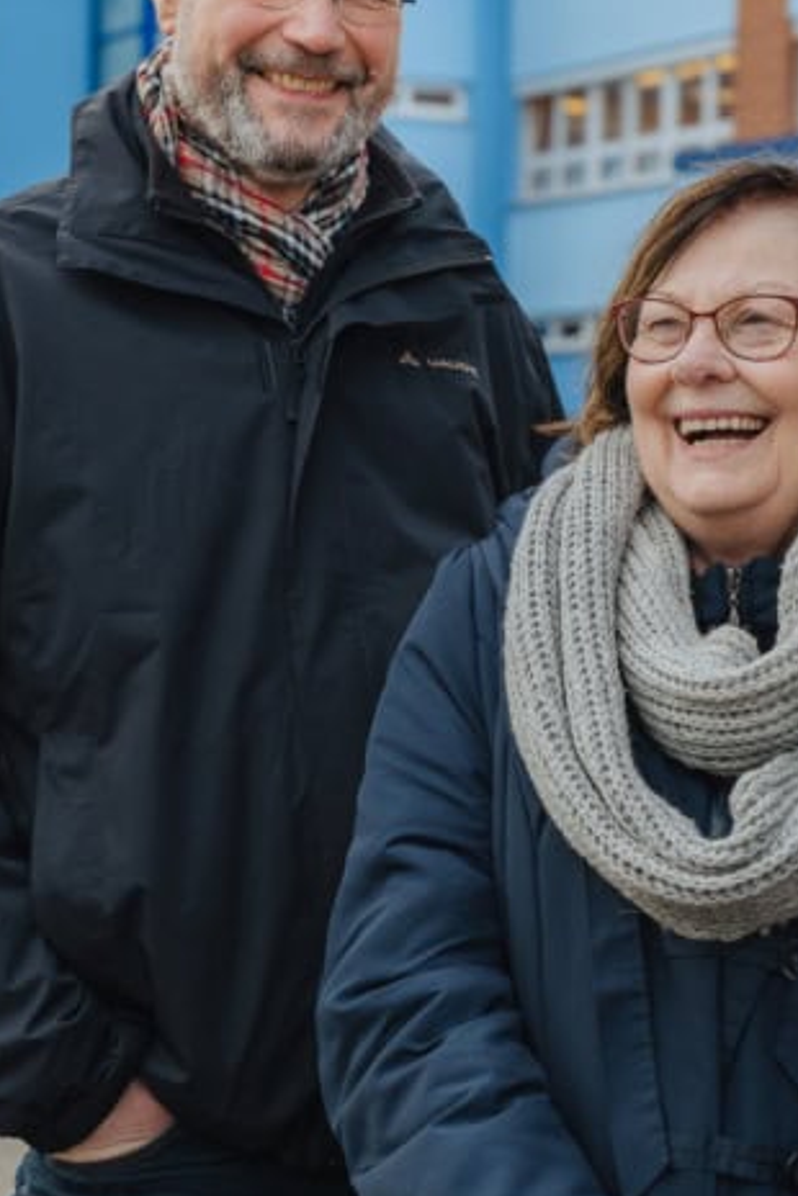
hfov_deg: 15.5
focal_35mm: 88
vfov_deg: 23.1
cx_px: 441
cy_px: 568
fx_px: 2926
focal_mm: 40
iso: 160
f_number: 3.5
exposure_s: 1/200
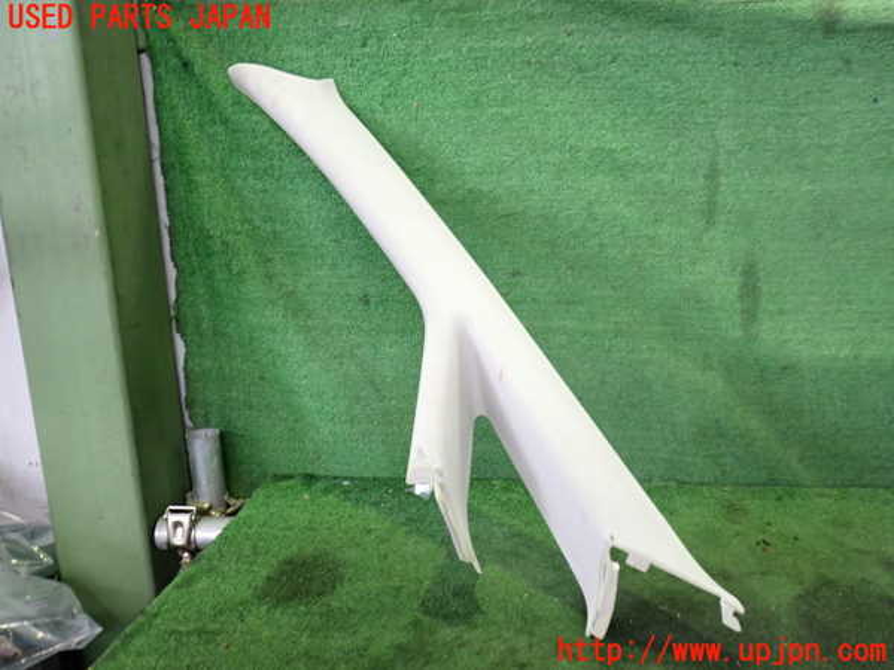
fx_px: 775
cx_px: 447
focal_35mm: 30
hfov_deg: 60.0
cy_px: 335
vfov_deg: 46.8
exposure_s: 1/30
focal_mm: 5.4
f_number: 2.3
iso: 320
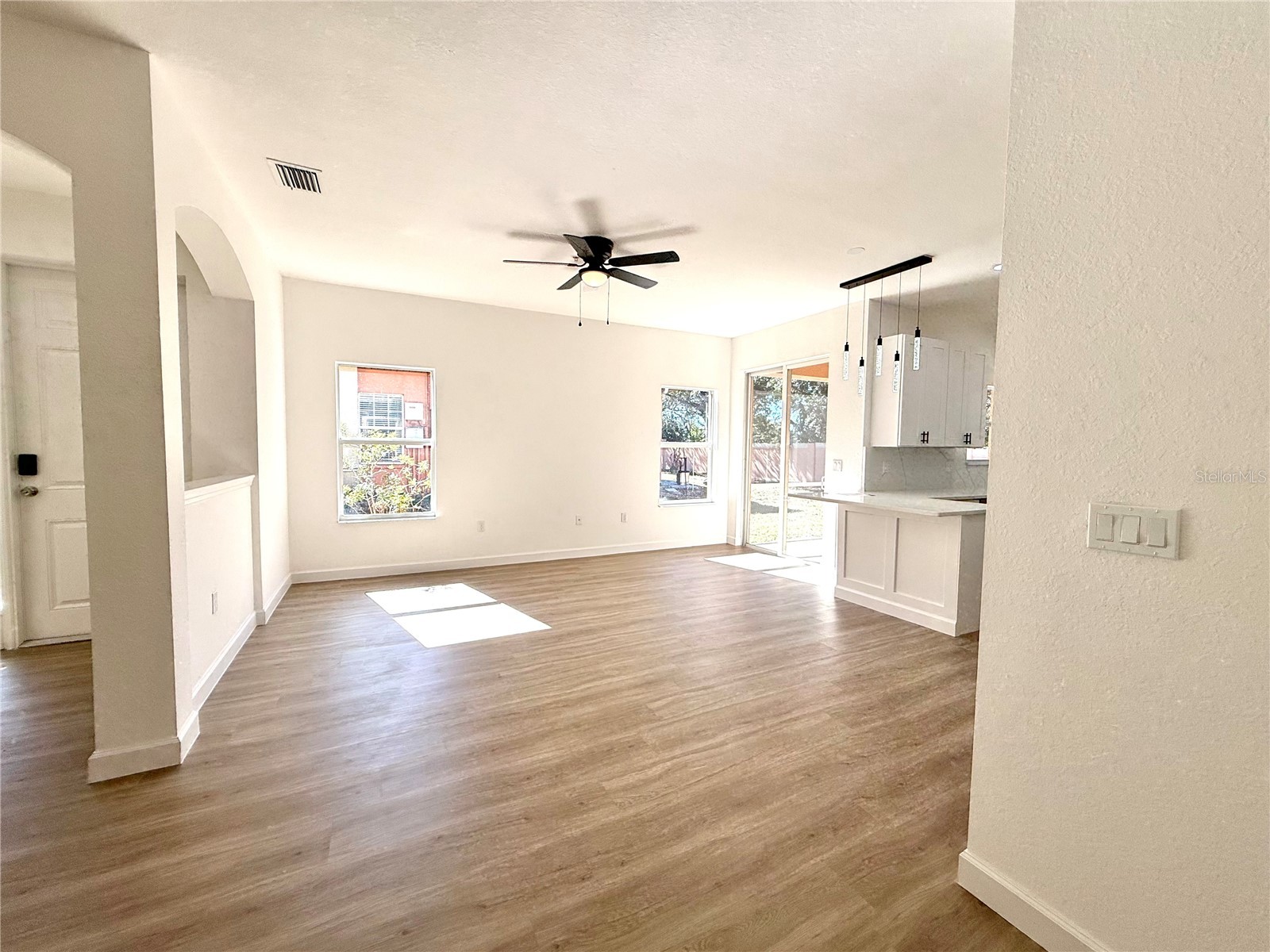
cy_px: 476
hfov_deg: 102.1
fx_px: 514
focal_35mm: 14
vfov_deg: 85.7
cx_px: 635
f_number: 2.2
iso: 64
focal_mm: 2.22
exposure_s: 1/472
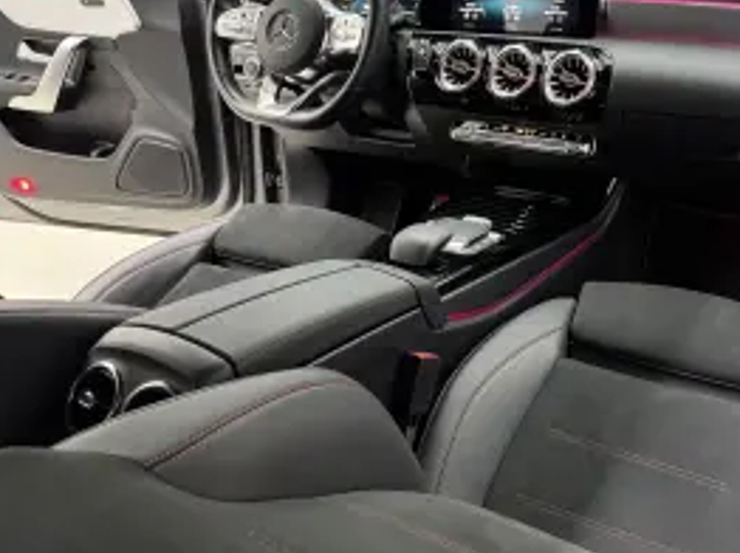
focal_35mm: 33
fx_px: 705
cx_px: 483
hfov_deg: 54.5
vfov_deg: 42.9
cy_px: 276
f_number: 1.78
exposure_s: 1/33
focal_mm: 6.76
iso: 1000
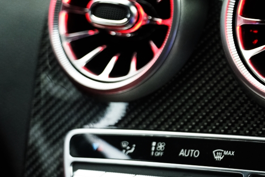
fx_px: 817
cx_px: 318
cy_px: 14
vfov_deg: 12.2
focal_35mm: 111
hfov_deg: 17.5
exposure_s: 1/60
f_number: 4
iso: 2500
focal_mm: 44
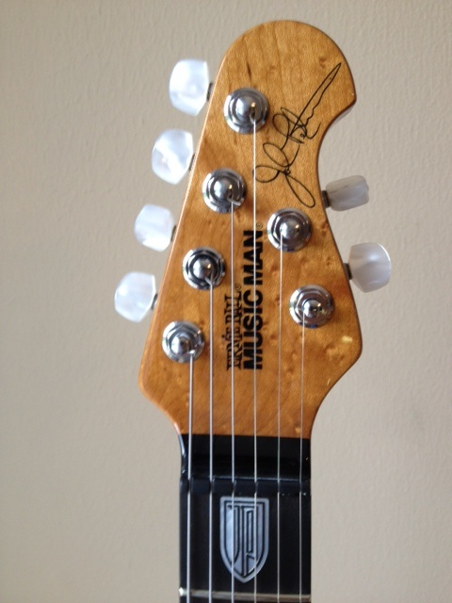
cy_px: 302
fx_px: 609
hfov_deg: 40.7
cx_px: 226
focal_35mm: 35
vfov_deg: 52.6
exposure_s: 1/30
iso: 80
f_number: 2.4
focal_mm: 4.28
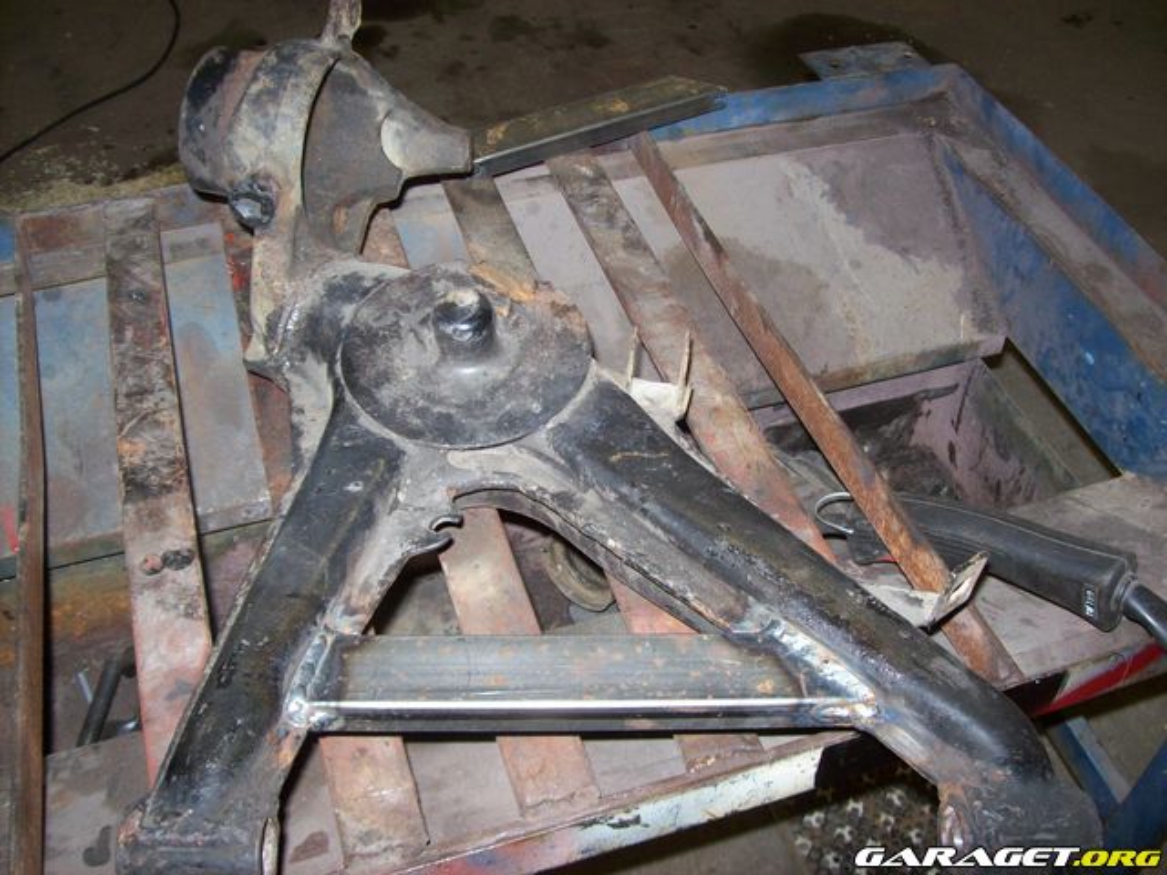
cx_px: 584
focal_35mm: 36
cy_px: 438
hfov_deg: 51.4
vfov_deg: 39.7
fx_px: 1214
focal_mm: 6
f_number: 2.7
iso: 80
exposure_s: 1/64
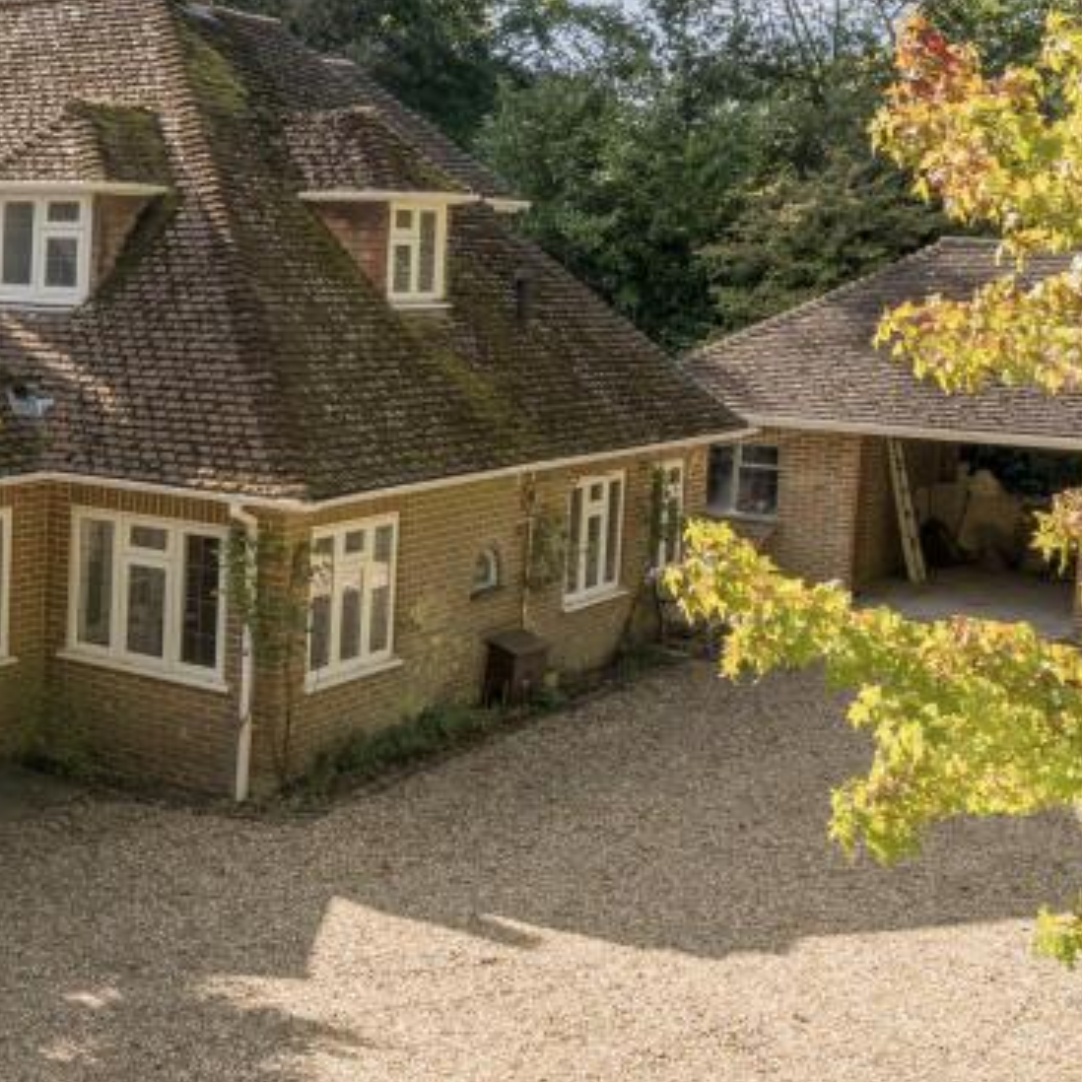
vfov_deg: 33.9
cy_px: 412
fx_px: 1768
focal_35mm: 50
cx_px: -263
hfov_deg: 28.8
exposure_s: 1/400
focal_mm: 14
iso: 400
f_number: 8
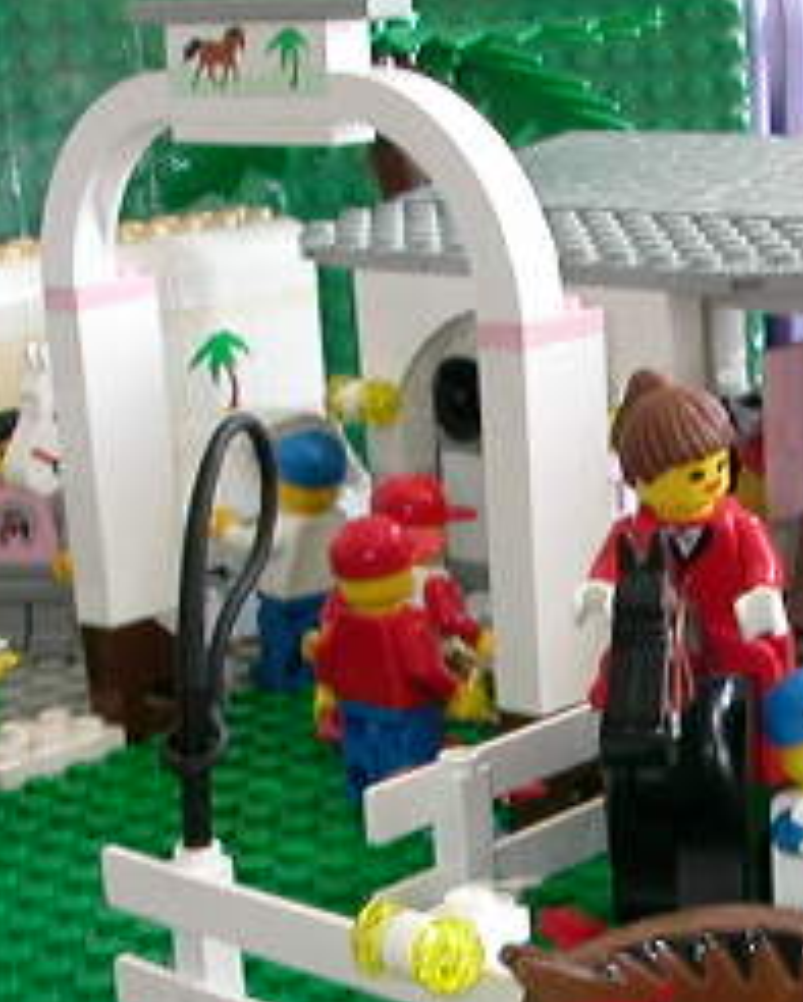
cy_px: 896
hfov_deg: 16.2
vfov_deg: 20.0
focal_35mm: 94
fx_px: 2791
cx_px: 673
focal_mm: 5.6
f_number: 4.5
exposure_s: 1/8.3
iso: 200
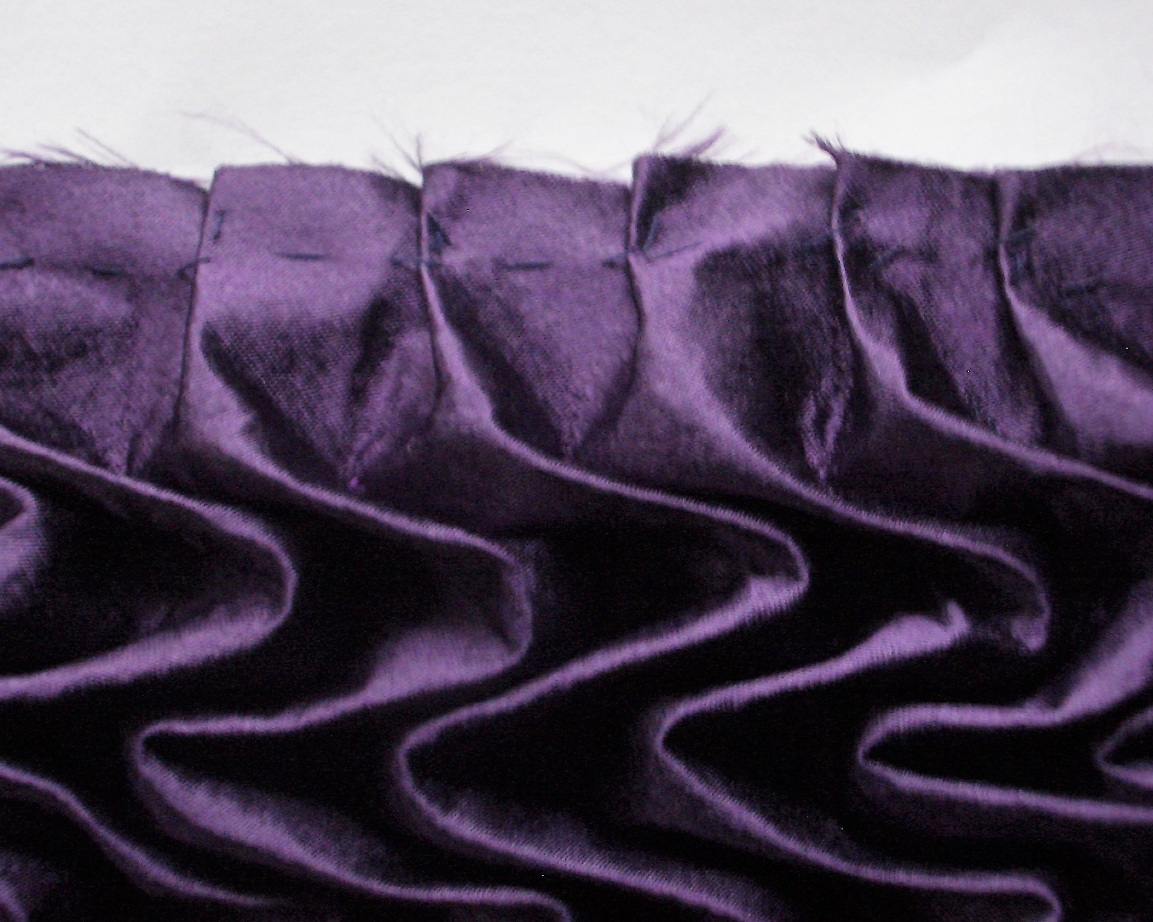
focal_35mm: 65
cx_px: 579
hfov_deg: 29.1
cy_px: 462
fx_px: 2218
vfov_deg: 23.5
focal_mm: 10.2
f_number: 3.5
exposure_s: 1/8
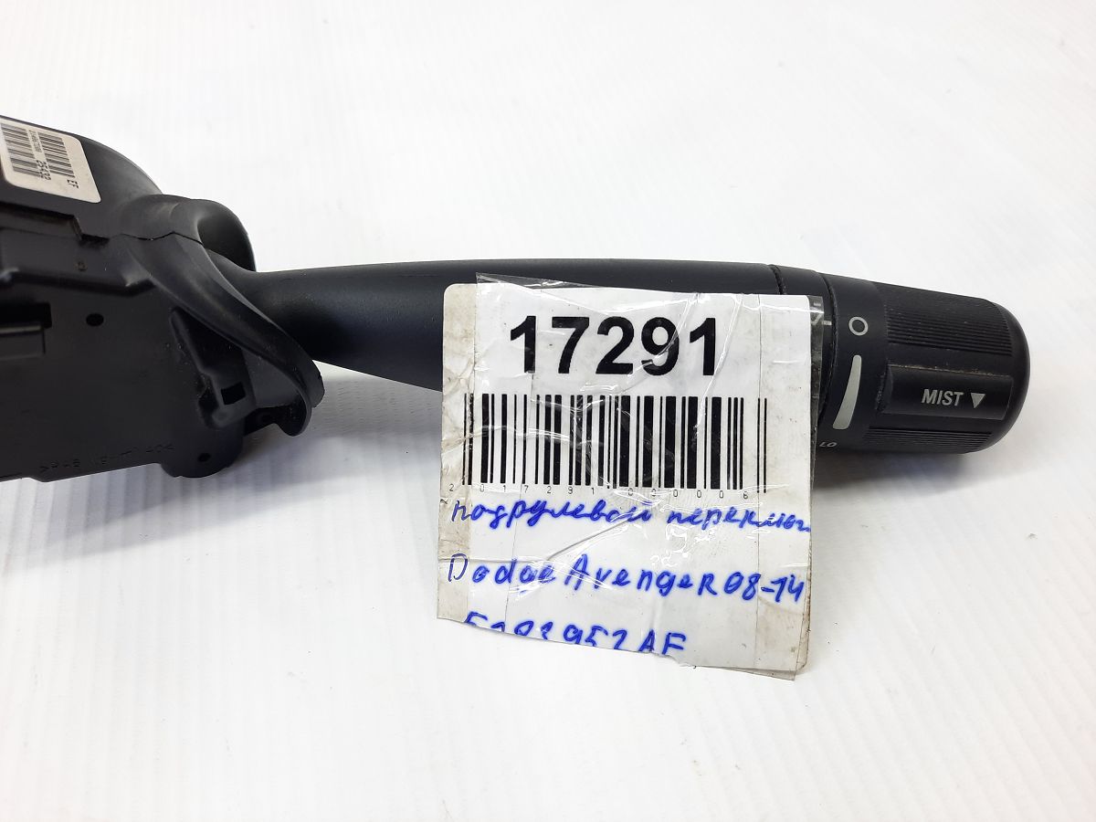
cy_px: 411
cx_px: 548
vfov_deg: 54.9
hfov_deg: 69.4
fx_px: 792
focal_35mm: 25
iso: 80
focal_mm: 4.6
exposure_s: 1/50
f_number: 2
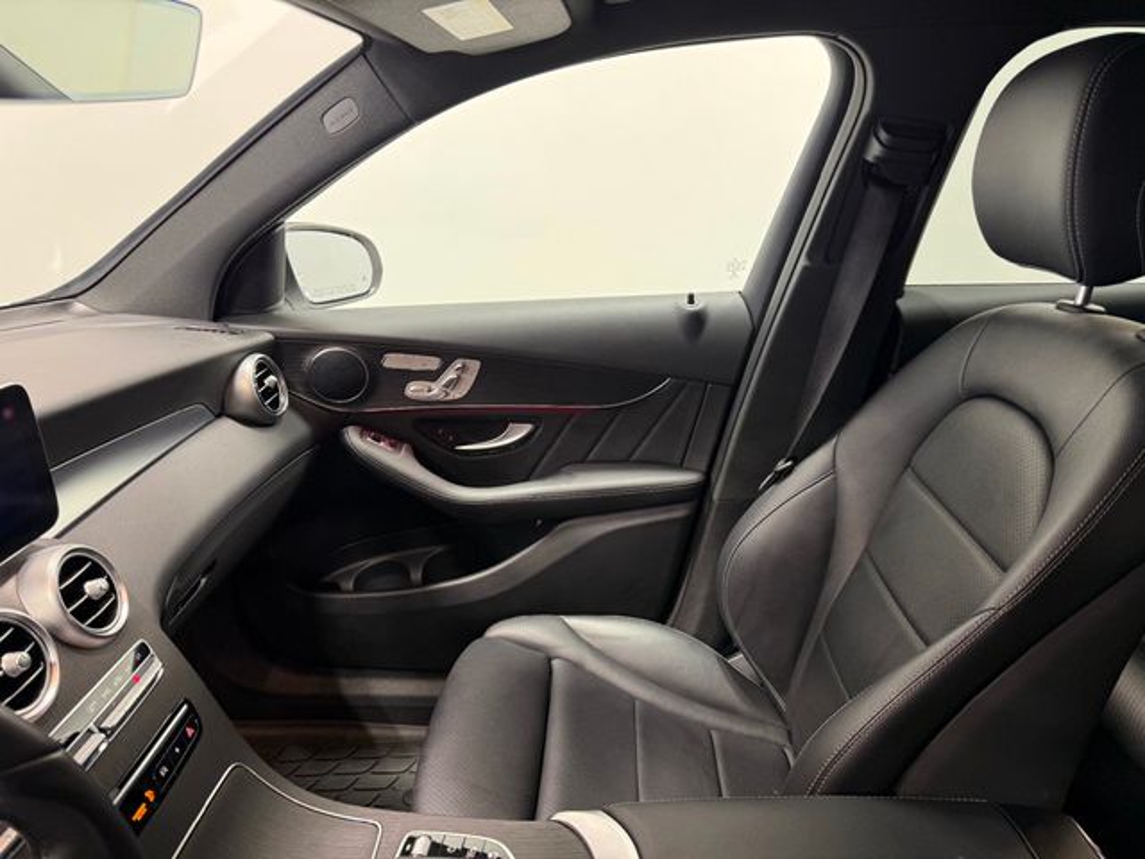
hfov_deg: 71.6
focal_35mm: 24
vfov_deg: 56.8
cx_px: 572
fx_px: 794
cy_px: 430
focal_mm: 6.76
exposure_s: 1/60
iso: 125
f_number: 1.78
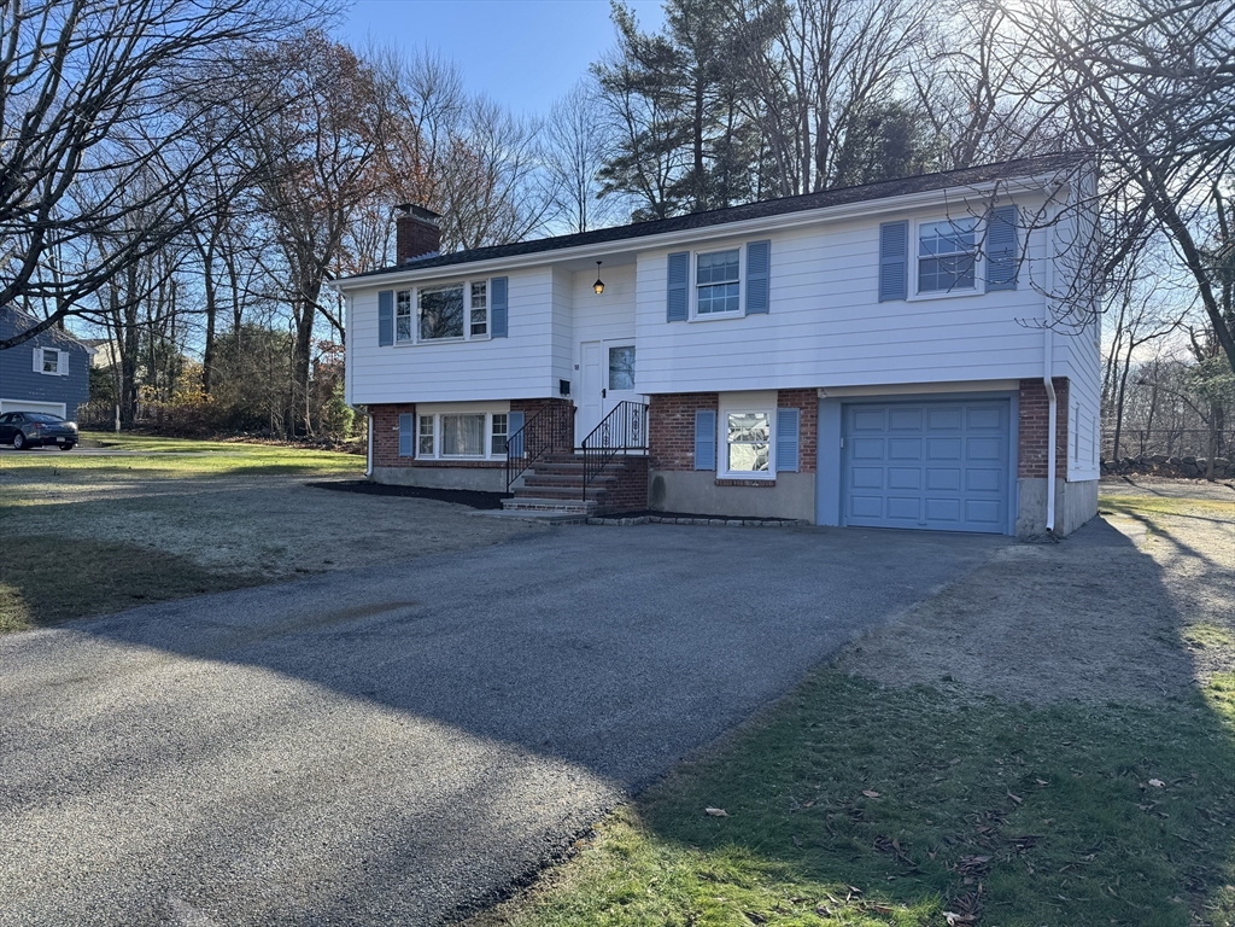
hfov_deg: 71.6
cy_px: 464
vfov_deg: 56.8
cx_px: 618
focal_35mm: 24
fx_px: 856
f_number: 1.78
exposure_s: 1/1425
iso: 80
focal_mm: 6.76
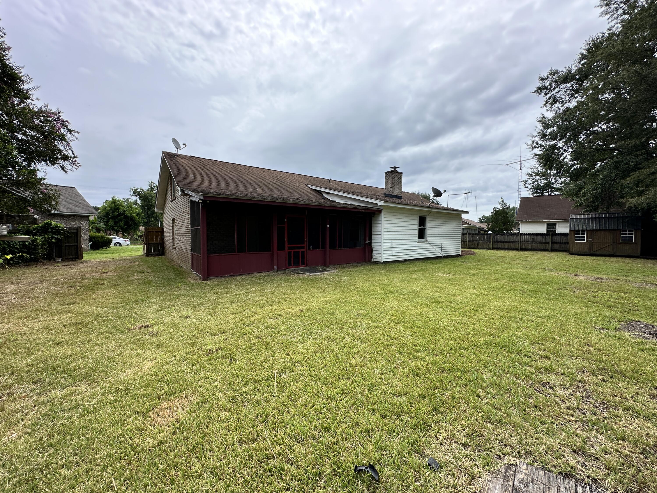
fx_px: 266
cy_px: 246
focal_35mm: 14
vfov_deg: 85.7
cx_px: 328
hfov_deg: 102.1
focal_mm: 2.22
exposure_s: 1/1082
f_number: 2.2
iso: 40
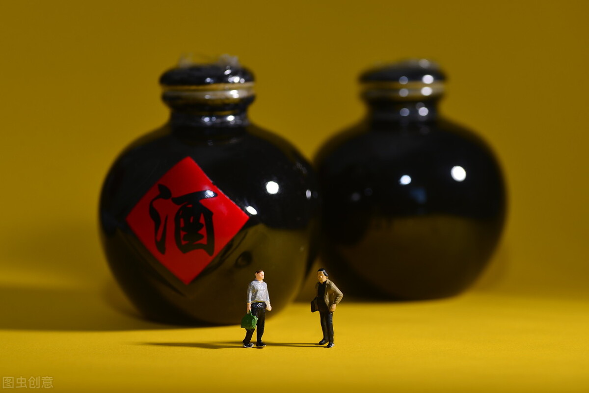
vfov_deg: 15.2
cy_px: 196
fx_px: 1473
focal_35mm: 90
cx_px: 294
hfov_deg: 22.6
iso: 100
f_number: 8
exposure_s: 1/200
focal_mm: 90
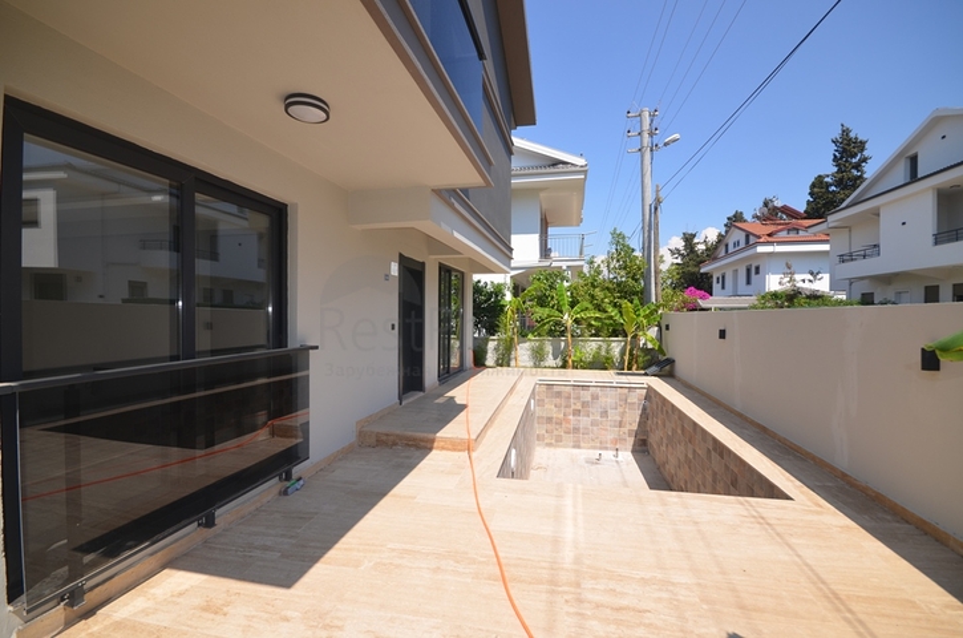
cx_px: 482
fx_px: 400
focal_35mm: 15
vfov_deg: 77.1
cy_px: 319
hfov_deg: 100.5
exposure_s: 1/200
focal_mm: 10
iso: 100
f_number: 9
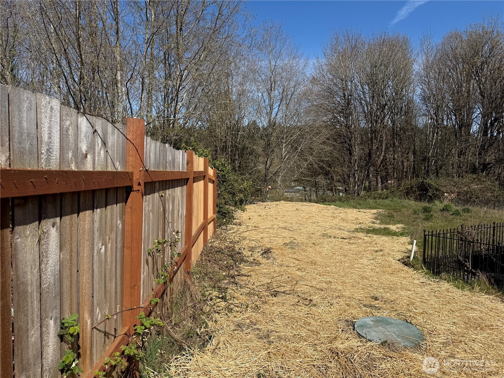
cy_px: 189
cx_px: 252
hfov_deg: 71.6
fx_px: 349
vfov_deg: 56.8
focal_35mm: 24
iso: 80
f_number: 1.78
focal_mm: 6.76
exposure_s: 1/6173
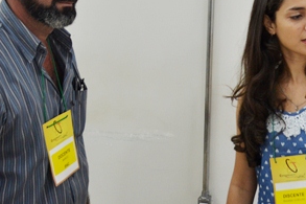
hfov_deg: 23.6
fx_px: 697
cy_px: -7
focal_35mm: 82
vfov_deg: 16.3
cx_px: 311
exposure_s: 1/60
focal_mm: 20
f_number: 4
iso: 400
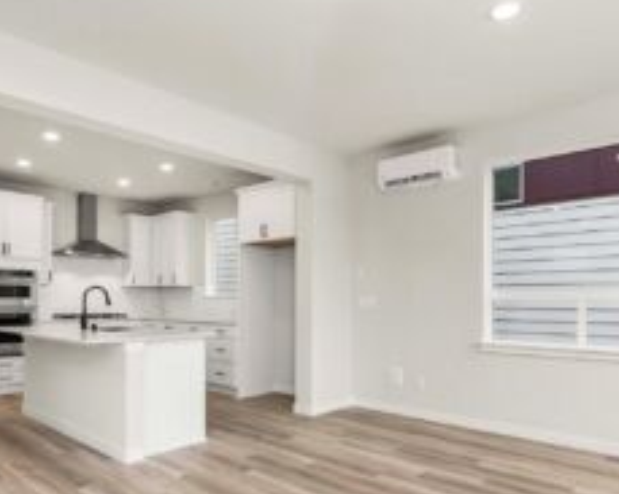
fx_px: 421
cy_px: 320
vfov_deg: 59.7
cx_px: 295
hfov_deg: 72.6
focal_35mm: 23
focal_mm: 14
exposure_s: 1/100
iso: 80
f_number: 7.1
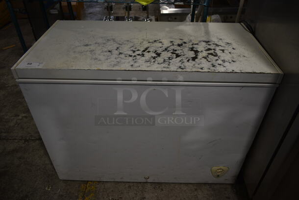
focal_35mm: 27
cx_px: 150
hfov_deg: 67.3
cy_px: 100
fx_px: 224
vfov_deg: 48.0
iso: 100
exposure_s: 1/30
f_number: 3.5
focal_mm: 18
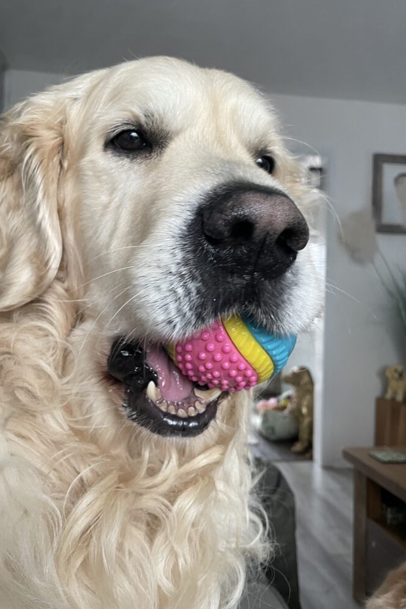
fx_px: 474
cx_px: 205
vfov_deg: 65.5
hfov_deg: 46.4
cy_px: 304
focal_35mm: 28
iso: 320
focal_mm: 4.2
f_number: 1.6
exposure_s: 1/60
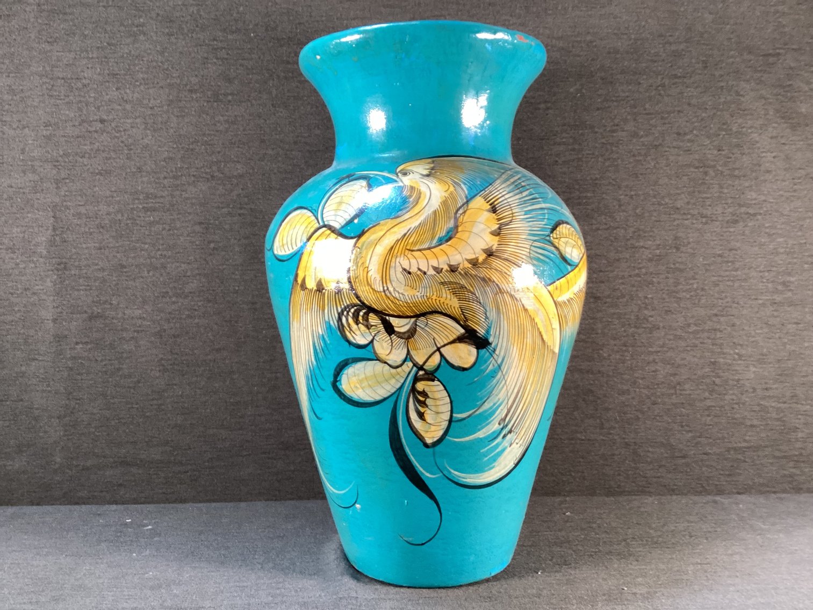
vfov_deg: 45.4
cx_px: 406
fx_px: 728
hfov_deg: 58.3
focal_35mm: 31
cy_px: 305
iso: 125
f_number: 2.4
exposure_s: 1/60
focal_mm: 3.3
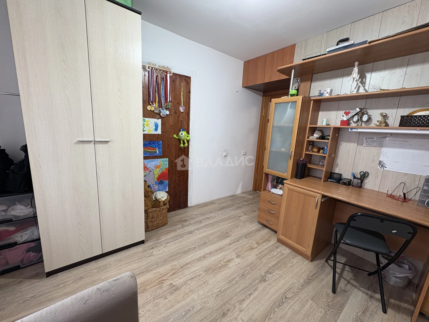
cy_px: 161
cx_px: 214
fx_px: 174
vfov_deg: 85.7
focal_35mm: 14
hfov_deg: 102.1
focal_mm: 2.22
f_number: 2.2
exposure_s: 1/50
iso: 200
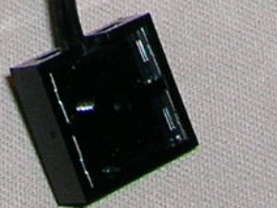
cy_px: -560
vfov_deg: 5.2
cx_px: 67
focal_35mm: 257
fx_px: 2057
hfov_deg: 7.7
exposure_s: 1/60.1
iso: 50
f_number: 4.9
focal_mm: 5.7
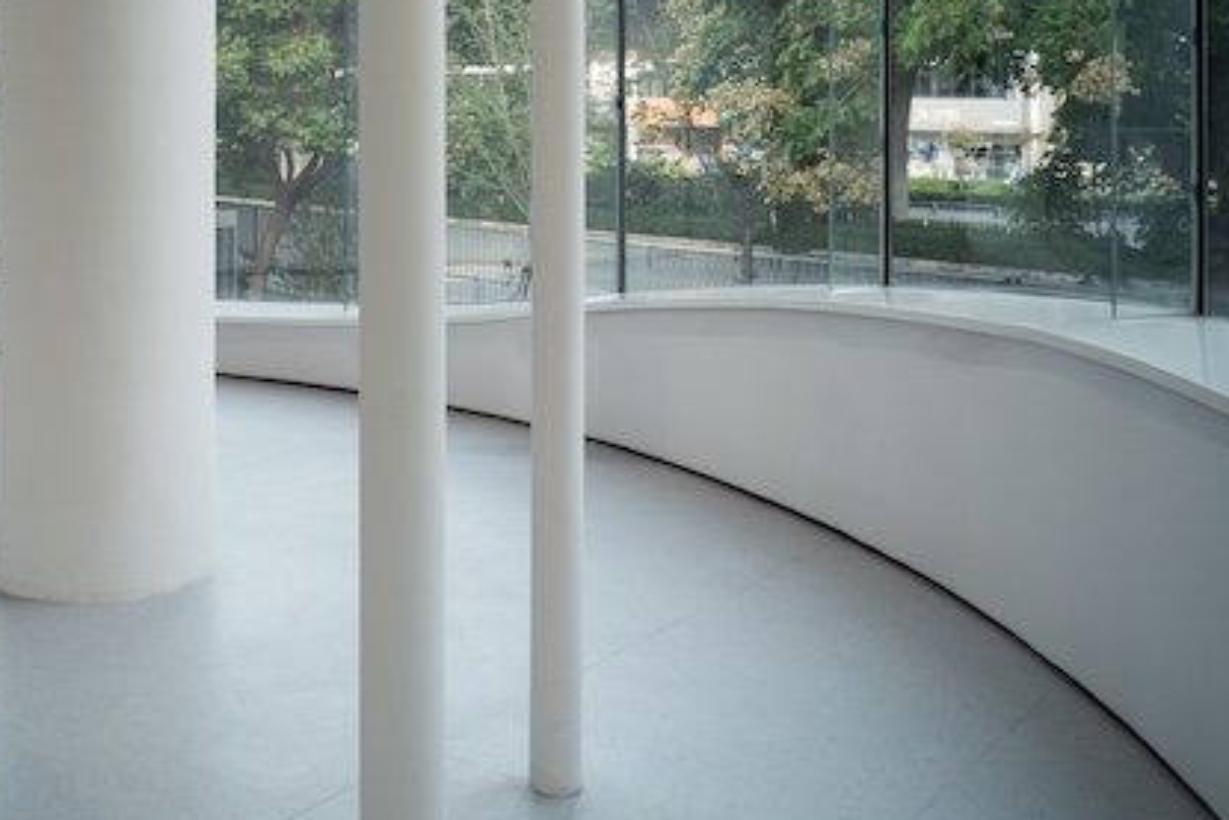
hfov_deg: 28.8
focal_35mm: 69
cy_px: 53
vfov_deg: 19.3
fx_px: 2356
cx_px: 320
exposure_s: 1/125
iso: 400
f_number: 6.8
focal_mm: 35
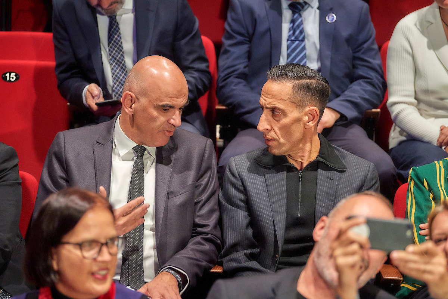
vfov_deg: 11.2
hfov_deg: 16.8
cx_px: 224
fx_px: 1518
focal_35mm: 122
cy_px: 150
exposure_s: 1/160
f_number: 2.8
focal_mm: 122
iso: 6400
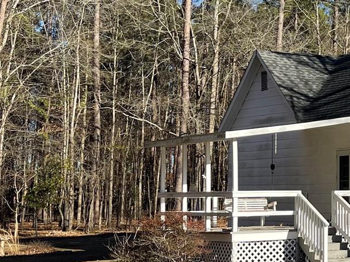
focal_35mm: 83
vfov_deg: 17.8
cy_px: 127
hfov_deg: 20.7
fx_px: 839
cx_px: 494
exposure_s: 1/2247
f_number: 1.6
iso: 32
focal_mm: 5.1
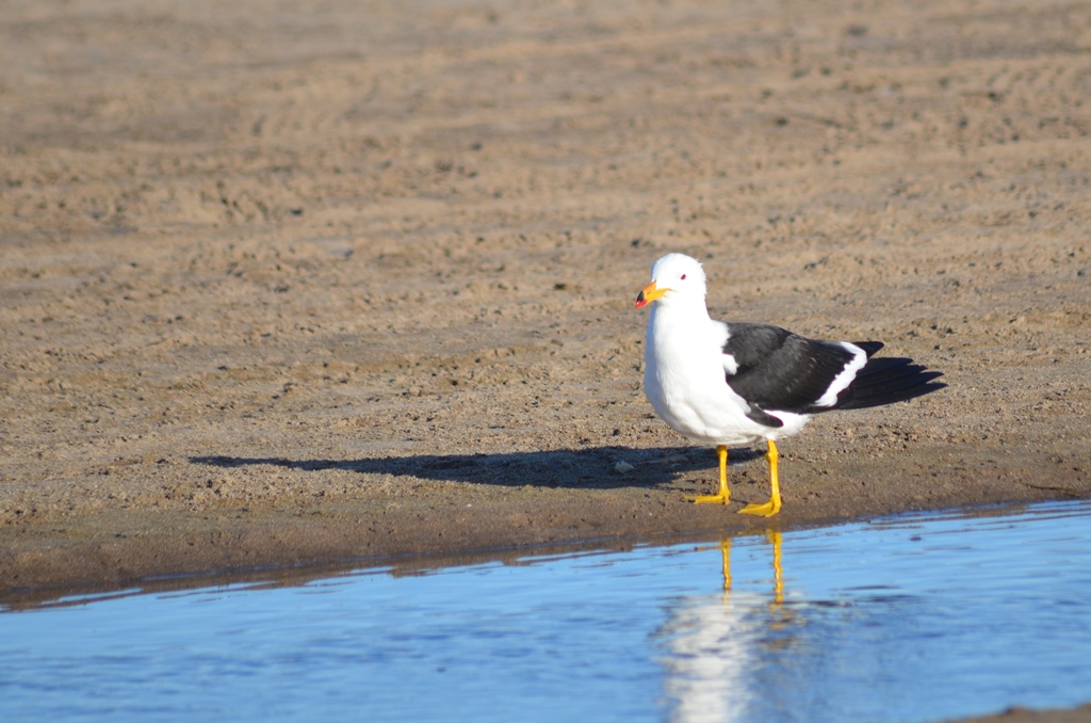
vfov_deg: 3.0
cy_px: 362
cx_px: 546
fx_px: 13608
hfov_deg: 4.6
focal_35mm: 450
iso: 400
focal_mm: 300
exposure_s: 1/1600
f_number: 6.3
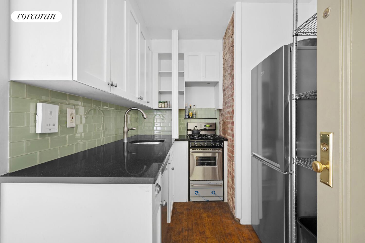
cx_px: 182
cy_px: 122
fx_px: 157
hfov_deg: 98.6
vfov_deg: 75.4
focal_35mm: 16
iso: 400
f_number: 11
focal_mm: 15.5
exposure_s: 30
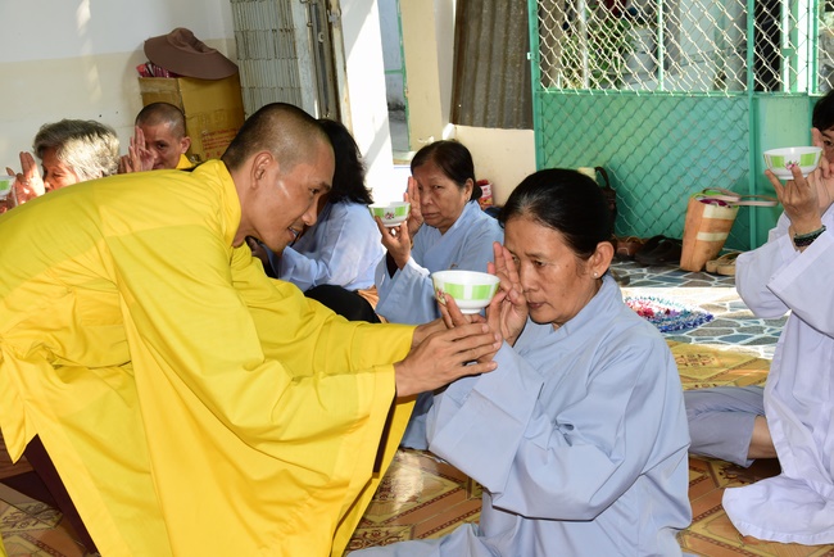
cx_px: 417
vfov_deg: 24.6
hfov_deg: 36.2
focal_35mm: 55
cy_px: 278
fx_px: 1275
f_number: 9
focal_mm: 55
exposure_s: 1/200
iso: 1000
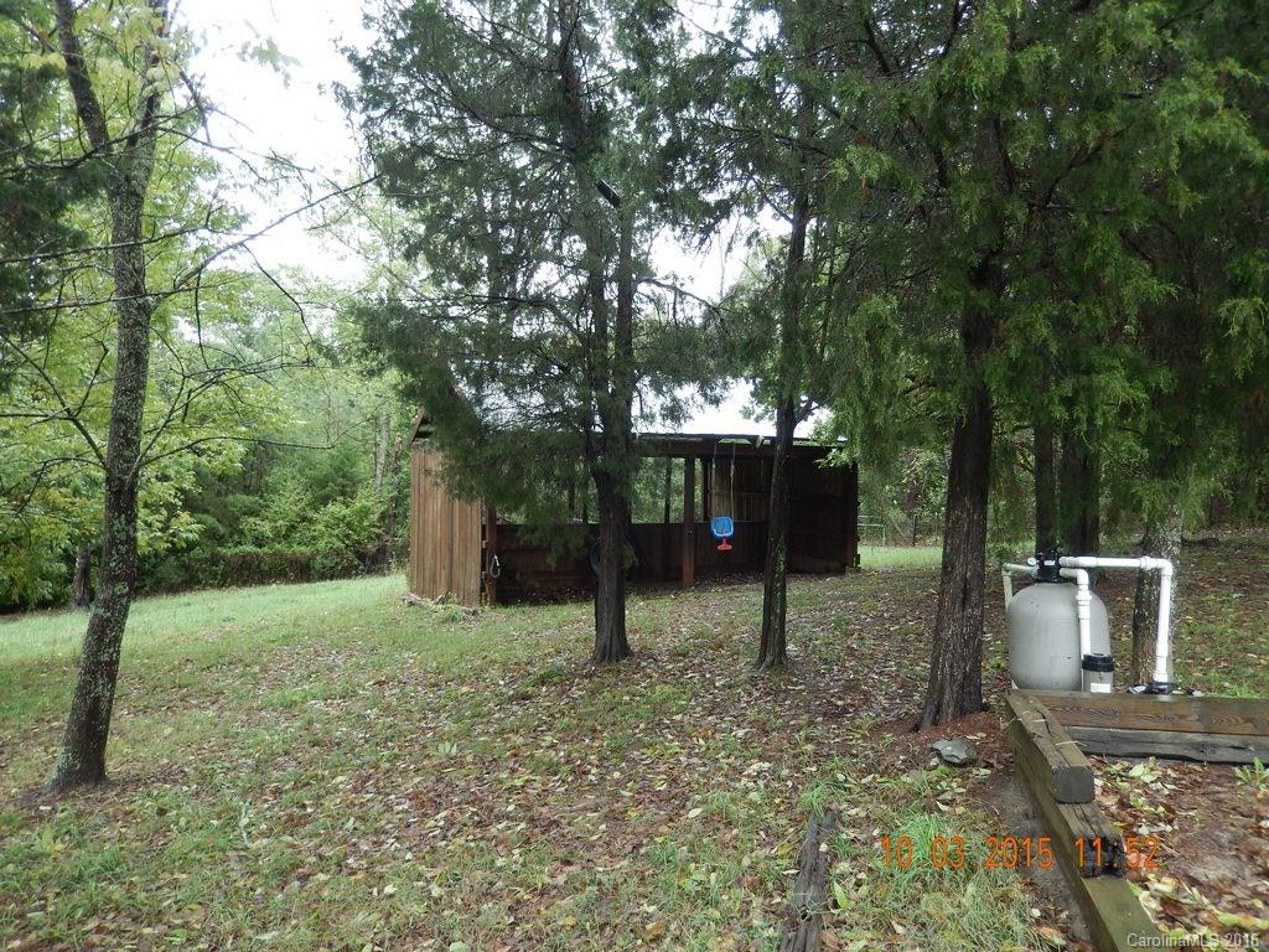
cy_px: 476
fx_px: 916
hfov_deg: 69.4
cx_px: 634
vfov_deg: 54.9
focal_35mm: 25
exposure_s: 1/30
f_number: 3.4
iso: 140
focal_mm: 4.5
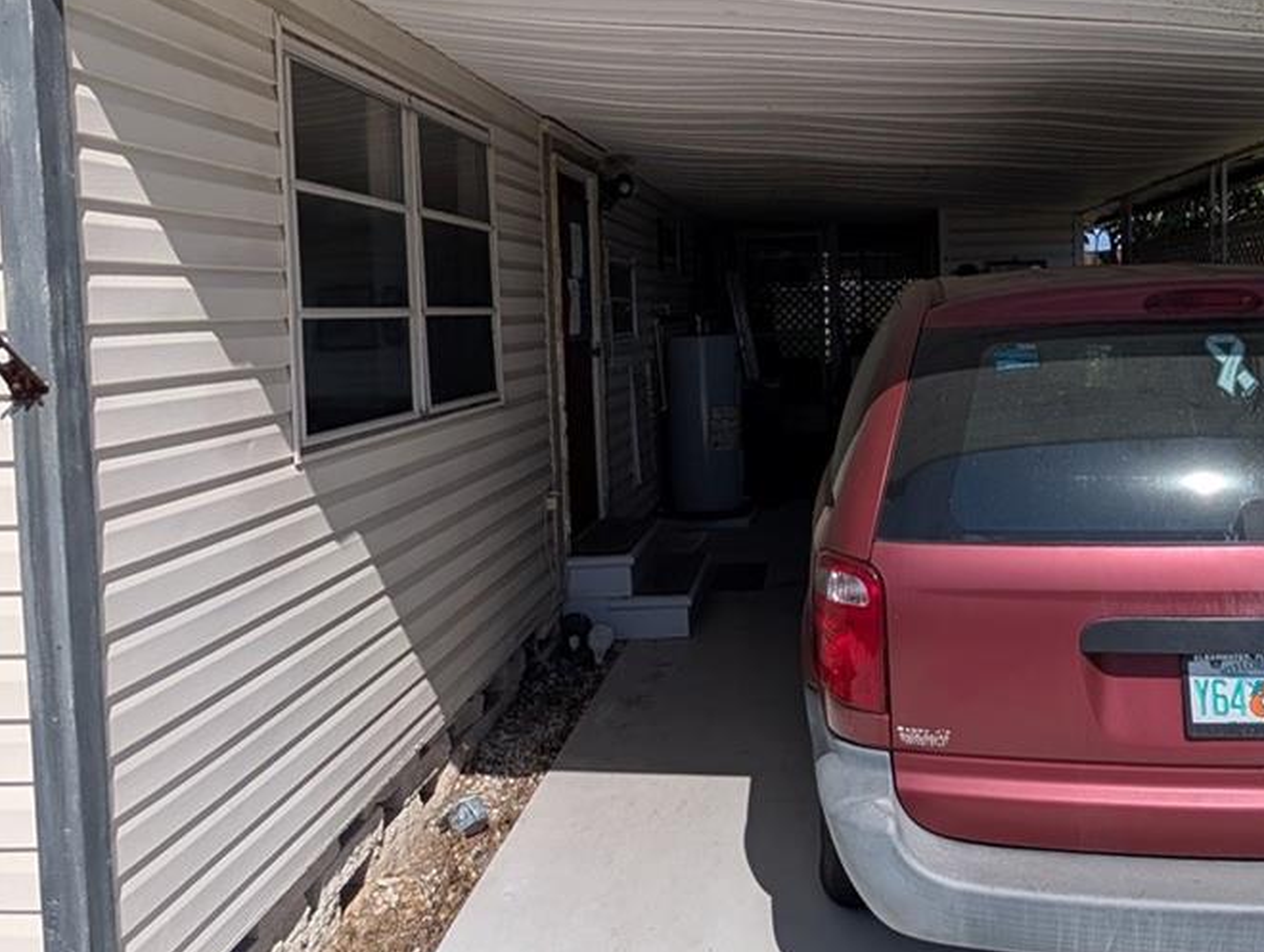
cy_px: 343
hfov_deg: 60.8
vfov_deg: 47.8
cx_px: 789
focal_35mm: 29
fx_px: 1060
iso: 51
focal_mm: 2.02
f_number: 1.7
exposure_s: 1/4505
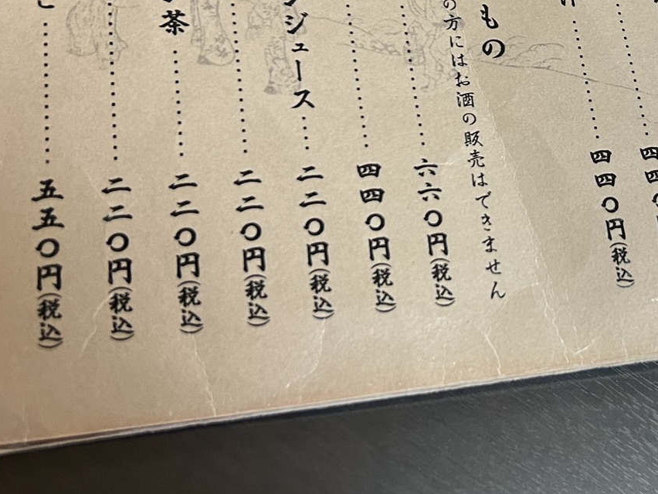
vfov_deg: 23.7
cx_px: 615
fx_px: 1160
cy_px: 99
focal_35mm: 61
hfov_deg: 30.1
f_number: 1.5
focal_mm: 5.7
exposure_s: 1/50
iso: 200
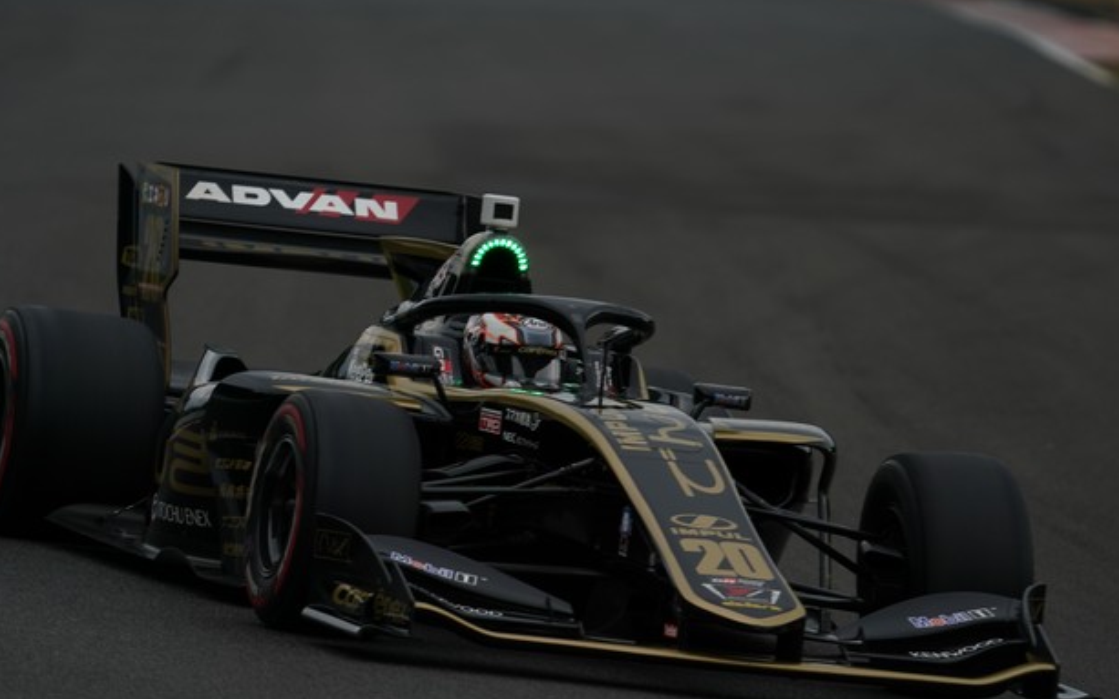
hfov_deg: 2.9
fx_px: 21894
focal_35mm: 718
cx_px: 559
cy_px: 429
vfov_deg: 1.8
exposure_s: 1/800
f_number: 6.3
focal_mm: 600
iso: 400
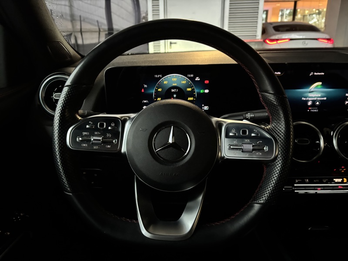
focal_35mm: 26
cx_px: 174
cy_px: 130
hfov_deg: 67.3
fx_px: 261
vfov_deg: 53.1
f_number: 1.6
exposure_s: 1/25
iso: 1000
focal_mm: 5.96
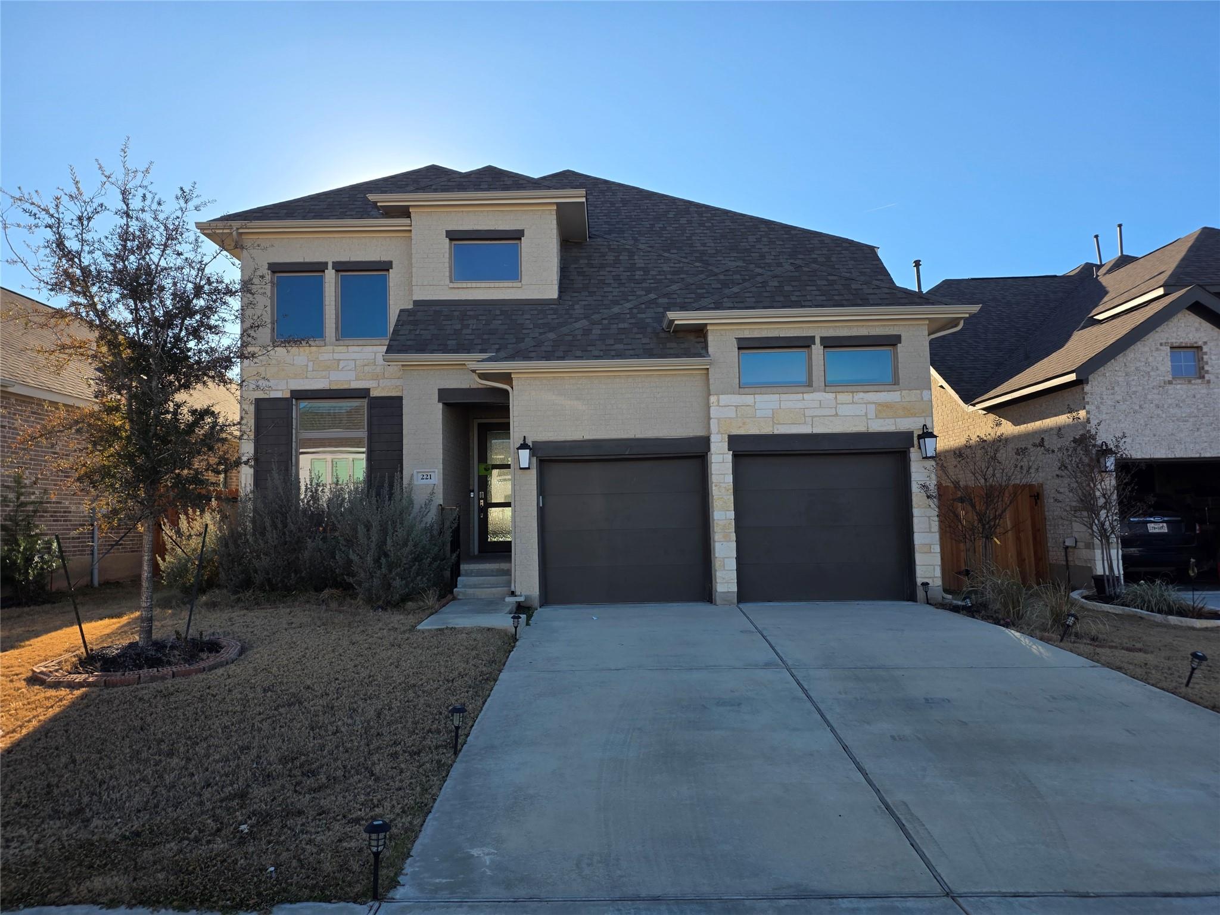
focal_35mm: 23
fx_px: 811
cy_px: 458
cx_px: 610
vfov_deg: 58.9
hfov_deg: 73.9
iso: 80
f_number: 1.7
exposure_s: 1/3273
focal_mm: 6.25
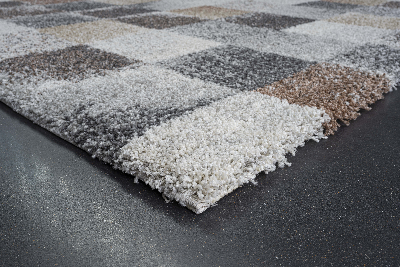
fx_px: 389
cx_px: 200
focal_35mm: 35
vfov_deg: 37.9
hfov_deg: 54.4
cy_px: 134
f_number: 16
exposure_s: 1/1.67
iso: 64
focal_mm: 35
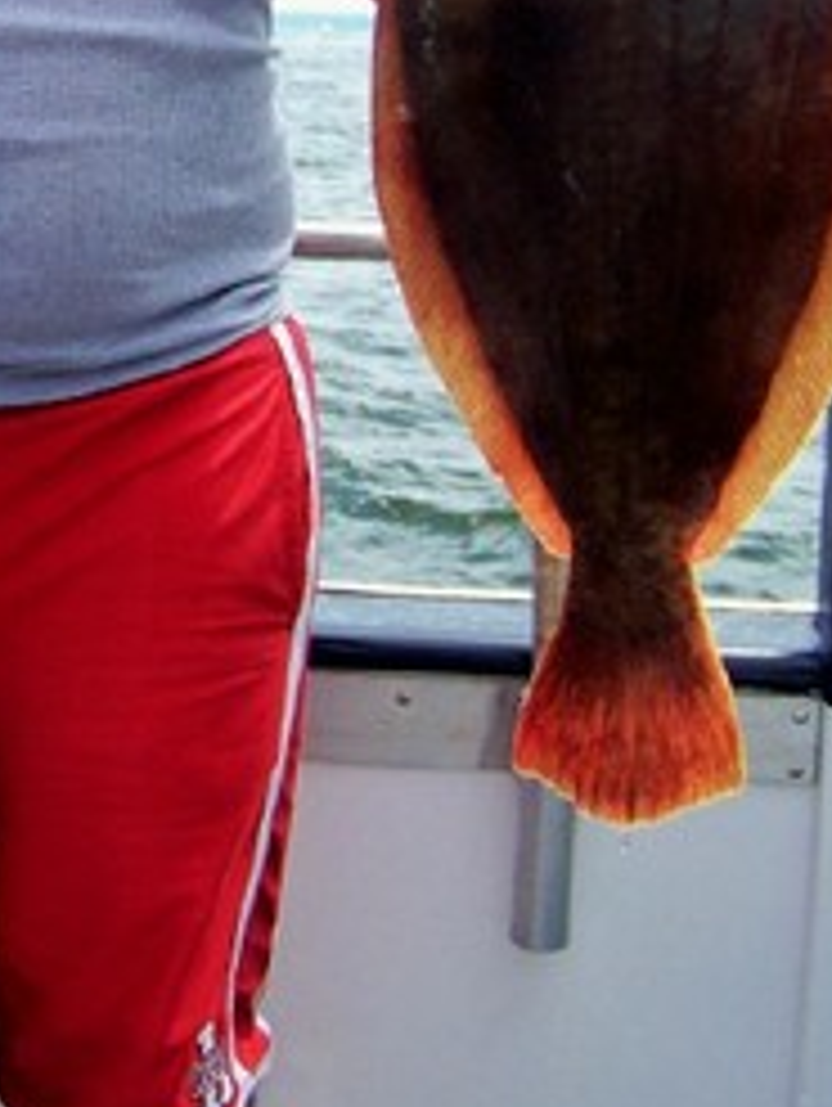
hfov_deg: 18.4
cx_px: -27
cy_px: 169
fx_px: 2495
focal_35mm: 78
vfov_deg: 24.5
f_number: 2.8
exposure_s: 1/400
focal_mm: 5.85
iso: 64
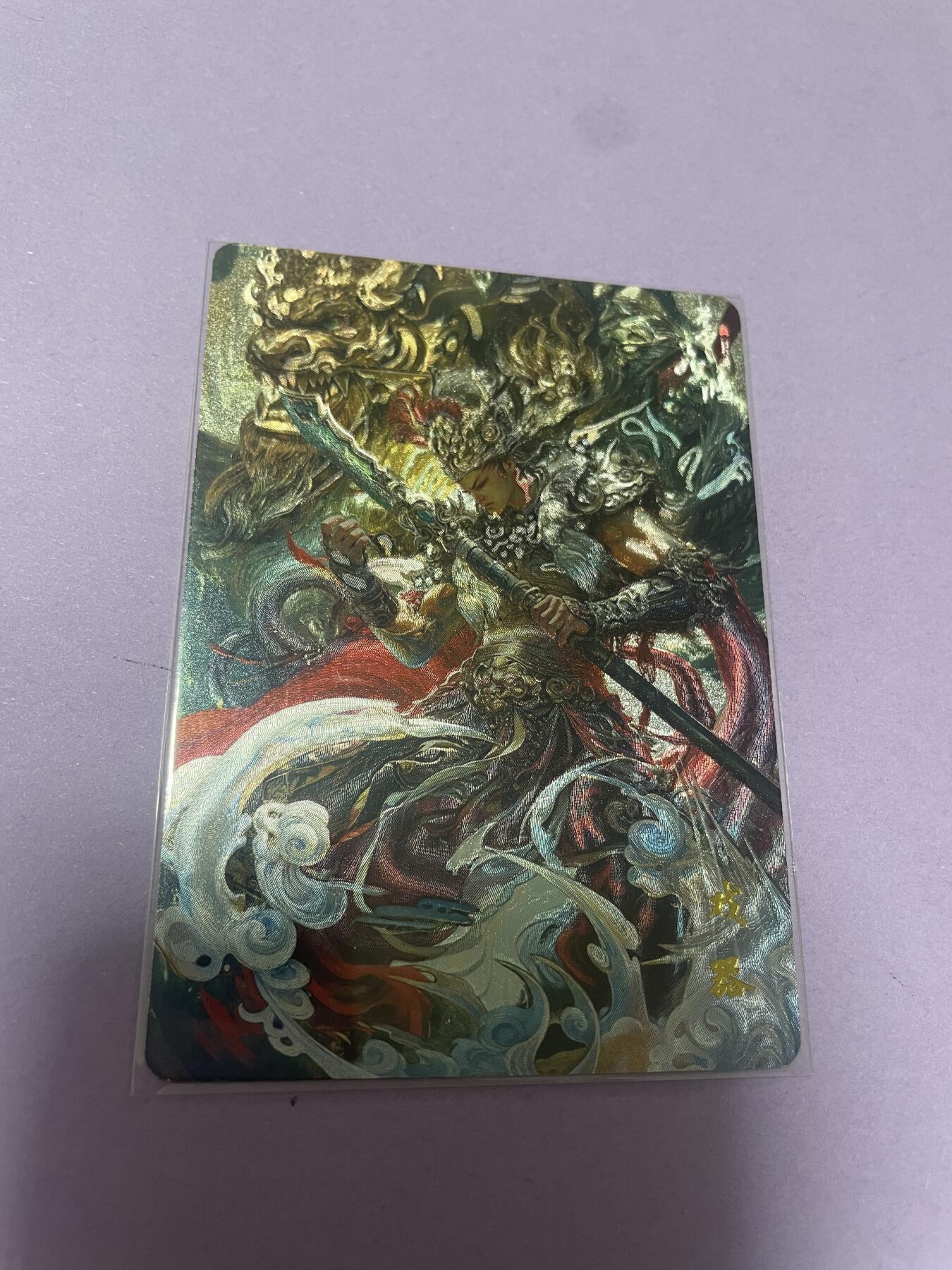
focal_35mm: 26
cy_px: 635
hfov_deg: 53.1
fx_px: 953
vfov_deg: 67.3
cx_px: 476
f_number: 1.6
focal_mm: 4.2
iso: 125
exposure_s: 1/50
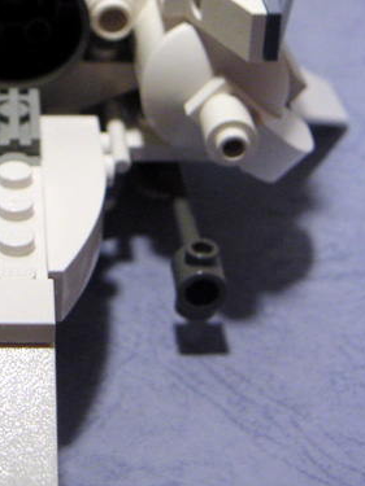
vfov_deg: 23.8
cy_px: 114
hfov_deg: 17.8
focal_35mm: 81
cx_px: 12
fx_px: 1139
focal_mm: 6
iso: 80
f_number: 2.8
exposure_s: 1/45
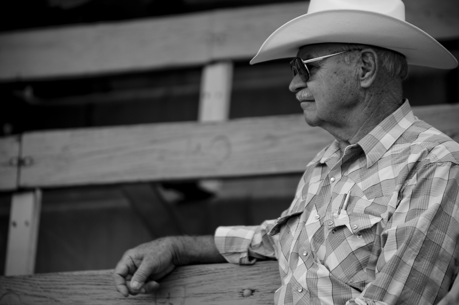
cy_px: 152
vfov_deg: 4.6
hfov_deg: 6.9
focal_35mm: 300
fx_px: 3820
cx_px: 230
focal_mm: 200
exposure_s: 1/800
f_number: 2.8
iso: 100
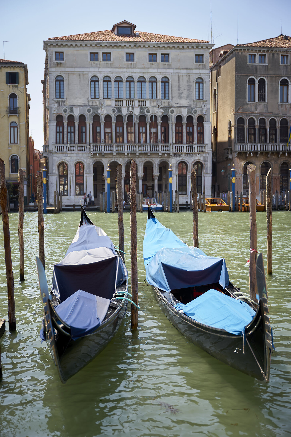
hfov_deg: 31.8
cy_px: 218
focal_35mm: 42
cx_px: 146
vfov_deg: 46.3
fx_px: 510
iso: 100
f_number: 2.8
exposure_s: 1/800
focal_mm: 42.1
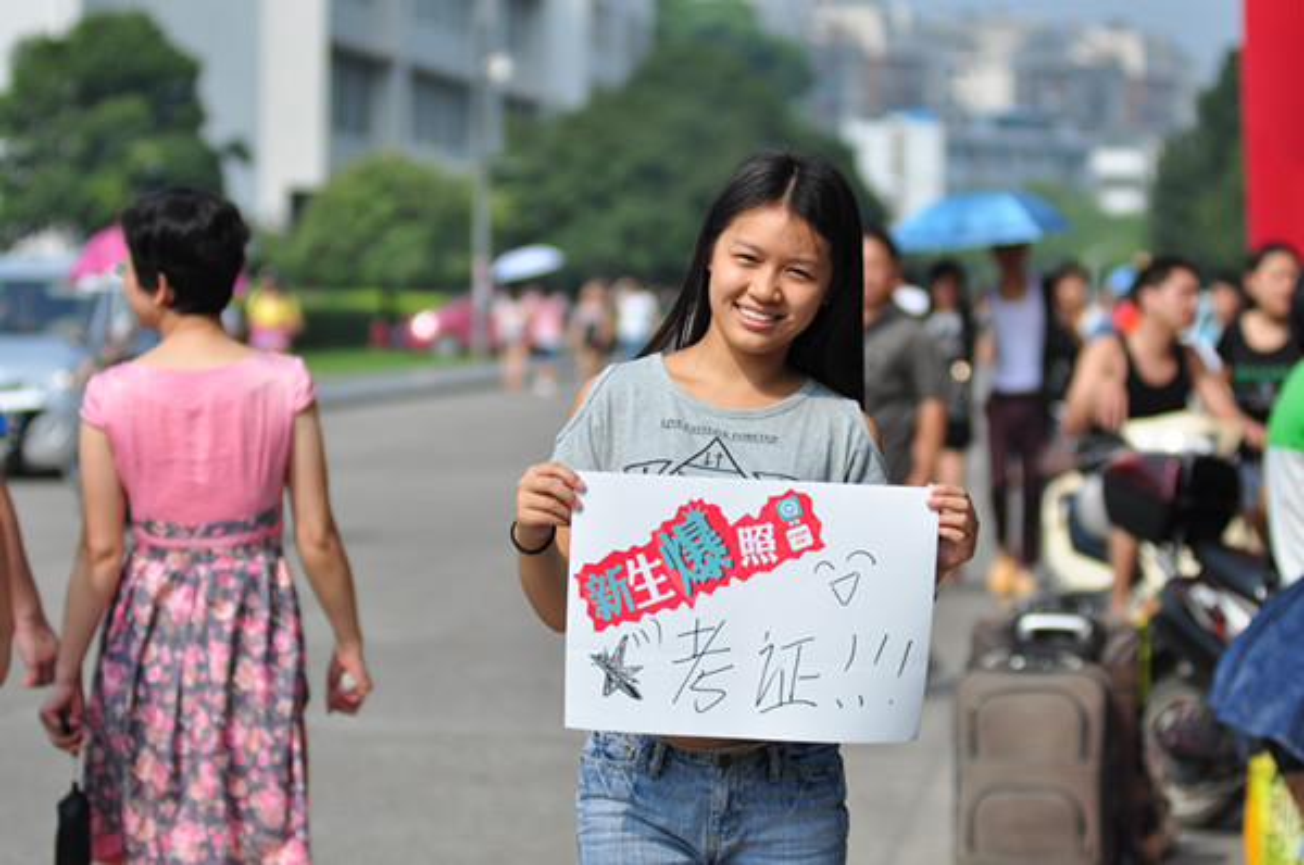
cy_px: 432
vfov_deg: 11.4
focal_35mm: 120
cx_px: 652
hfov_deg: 17.1
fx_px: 4340
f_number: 2.8
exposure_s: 1/4000
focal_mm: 80
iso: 200
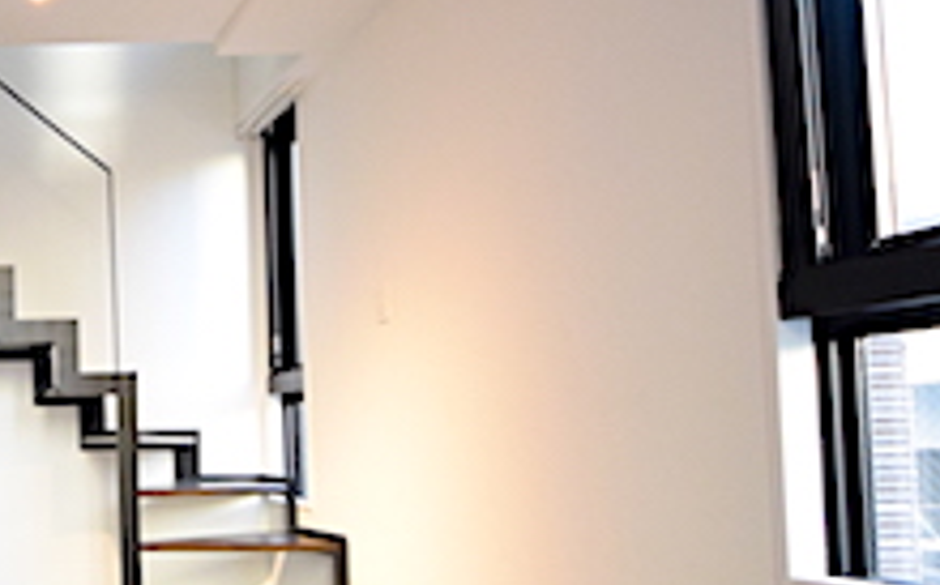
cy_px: 380
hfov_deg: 43.9
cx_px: -73
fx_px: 896
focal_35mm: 35
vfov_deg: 35.9
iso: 3200
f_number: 5
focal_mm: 8
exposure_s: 1/100
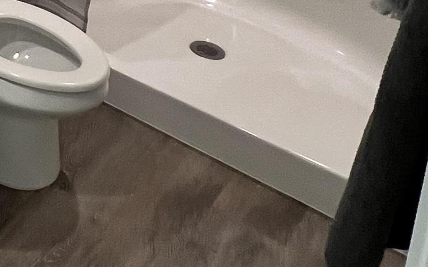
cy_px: -235
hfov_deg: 25.5
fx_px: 712
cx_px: -207
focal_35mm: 61
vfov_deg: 16.9
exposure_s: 1/120
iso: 250
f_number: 1.8
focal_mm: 1.57
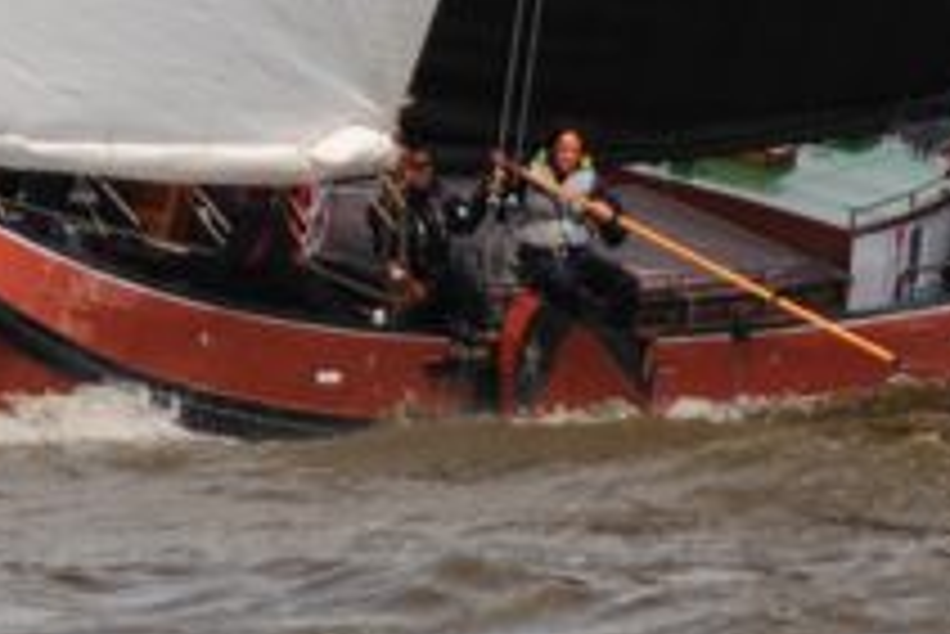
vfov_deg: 2.0
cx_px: 621
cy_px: -964
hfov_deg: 3.0
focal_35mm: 684
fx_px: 18063
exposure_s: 1/800
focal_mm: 75
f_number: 7.1
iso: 100
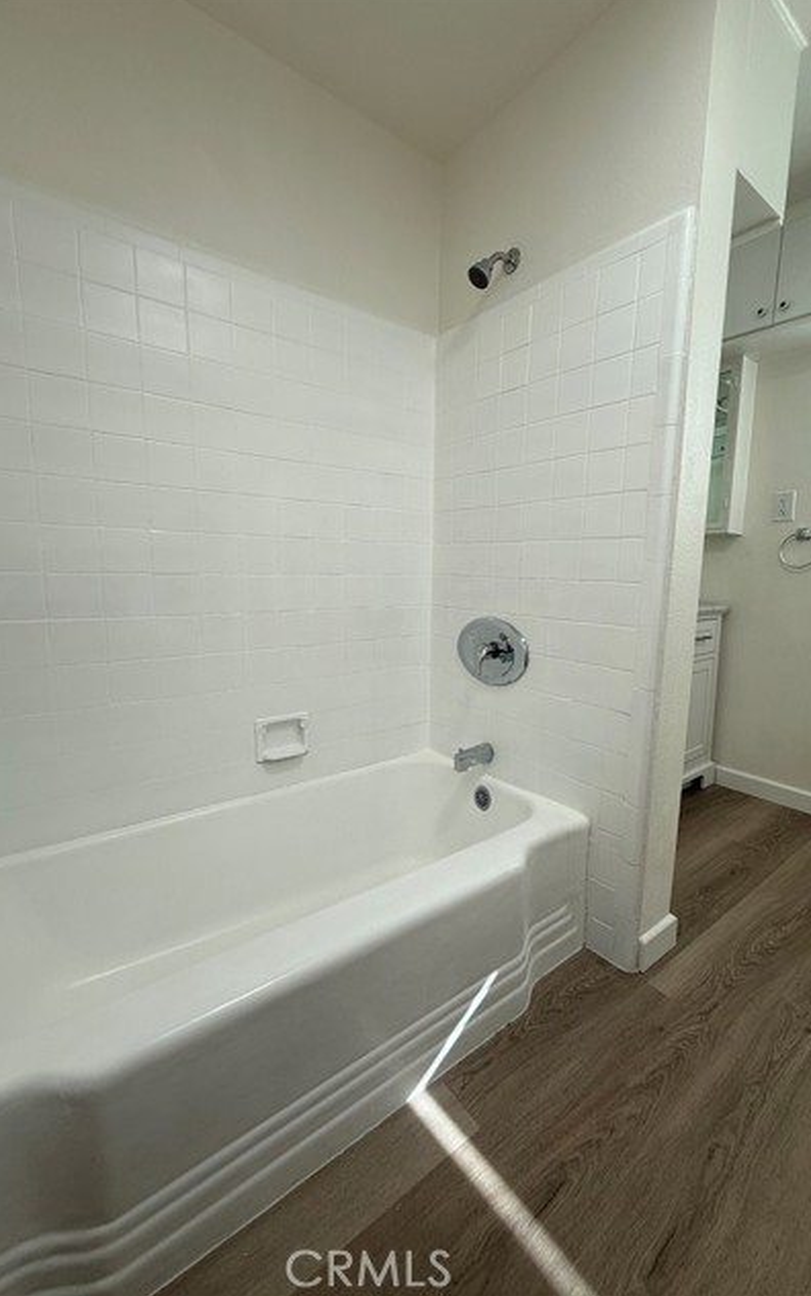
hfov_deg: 74.6
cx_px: 451
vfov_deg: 101.4
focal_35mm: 15
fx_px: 530
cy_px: 643
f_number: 2.2
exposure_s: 1/120
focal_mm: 2.22
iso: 50
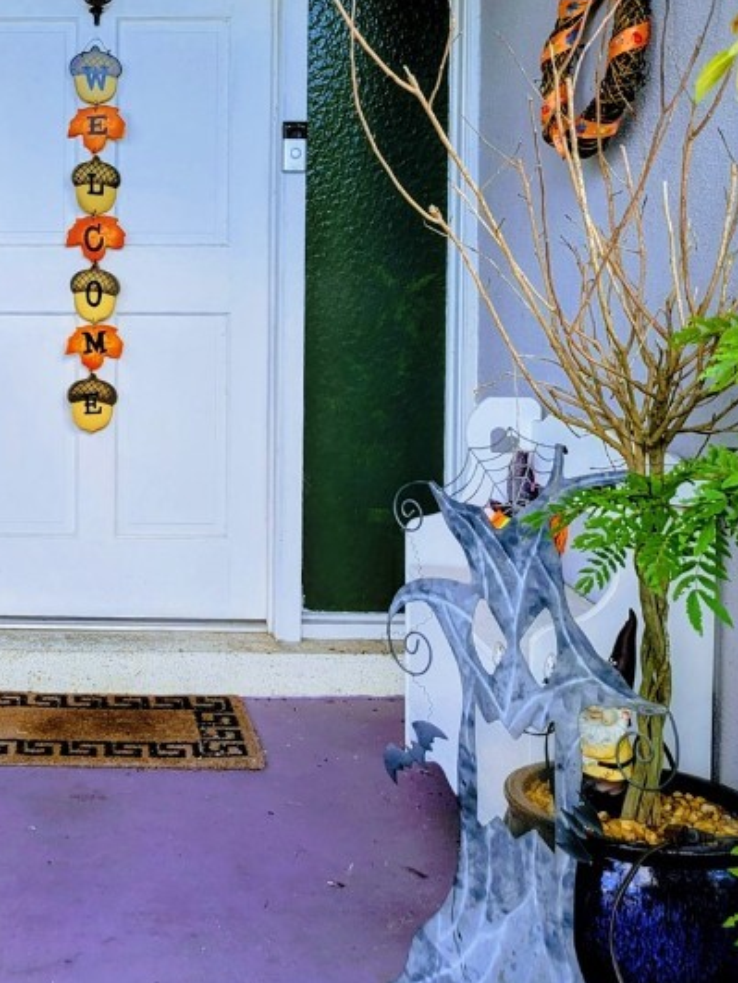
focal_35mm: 50
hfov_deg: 27.8
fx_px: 1421
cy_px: 292
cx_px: 43
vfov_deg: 37.6
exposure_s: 1/184
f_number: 1.8
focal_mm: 5.4
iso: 40
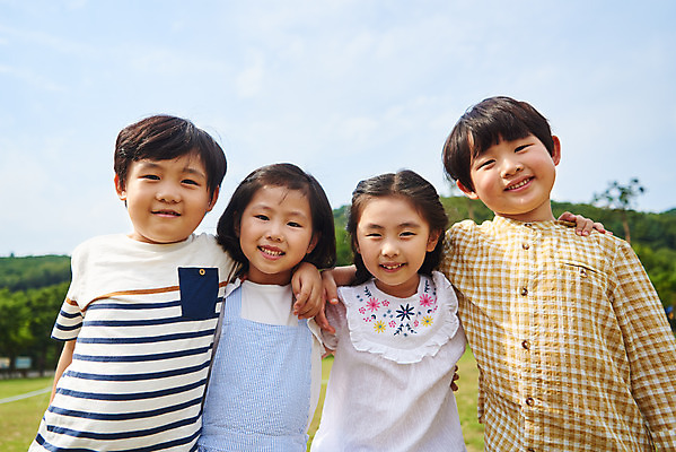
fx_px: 451
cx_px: 338
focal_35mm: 24
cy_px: 226
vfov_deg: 53.2
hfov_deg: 73.7
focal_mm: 24
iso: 250
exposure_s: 1/6400
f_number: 2.8
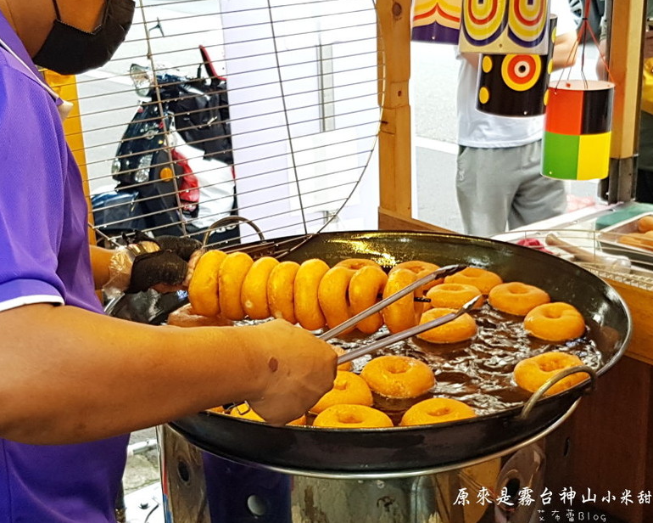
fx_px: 541
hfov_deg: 62.2
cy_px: 261
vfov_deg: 51.5
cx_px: 347
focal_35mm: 28
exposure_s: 1/60
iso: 100
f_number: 1.7
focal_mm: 4.3
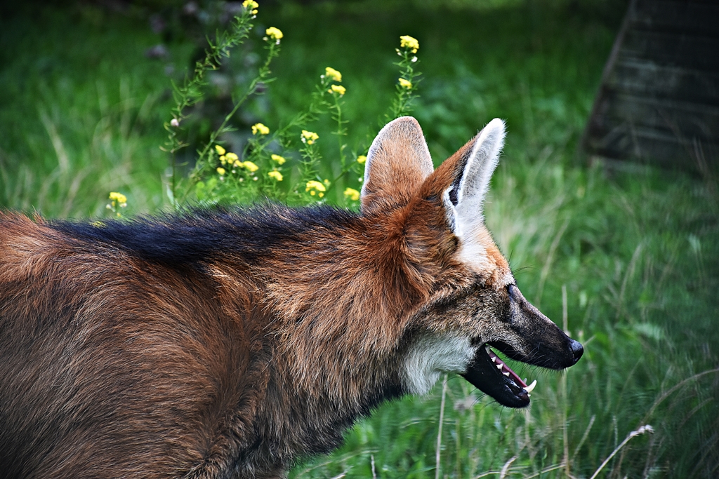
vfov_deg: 6.5
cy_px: 240
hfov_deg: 9.8
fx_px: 4194
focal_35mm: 210
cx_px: 360
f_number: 5.6
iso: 800
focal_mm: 140
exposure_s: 1/500
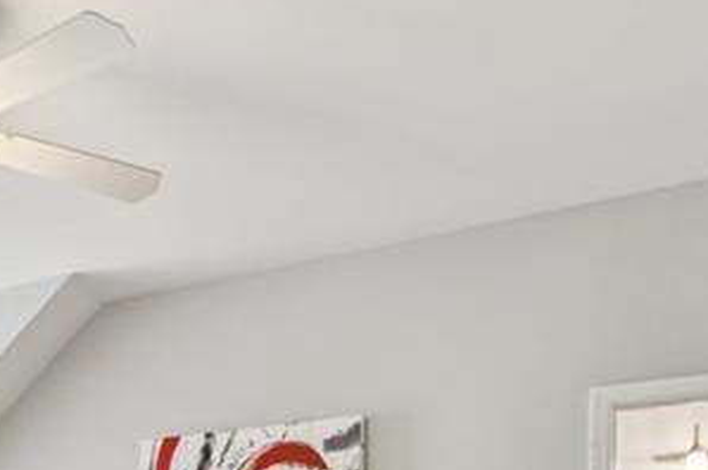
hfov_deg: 33.8
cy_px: 666
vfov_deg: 21.4
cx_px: 38
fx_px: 1080
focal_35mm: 55
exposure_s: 1/4
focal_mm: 16
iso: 400
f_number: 8
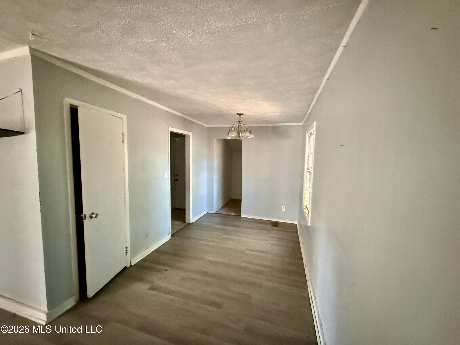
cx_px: 230
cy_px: 172
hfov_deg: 102.1
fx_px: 186
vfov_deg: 85.7
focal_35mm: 14
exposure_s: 1/40
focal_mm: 2.22
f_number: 2.2
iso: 1600
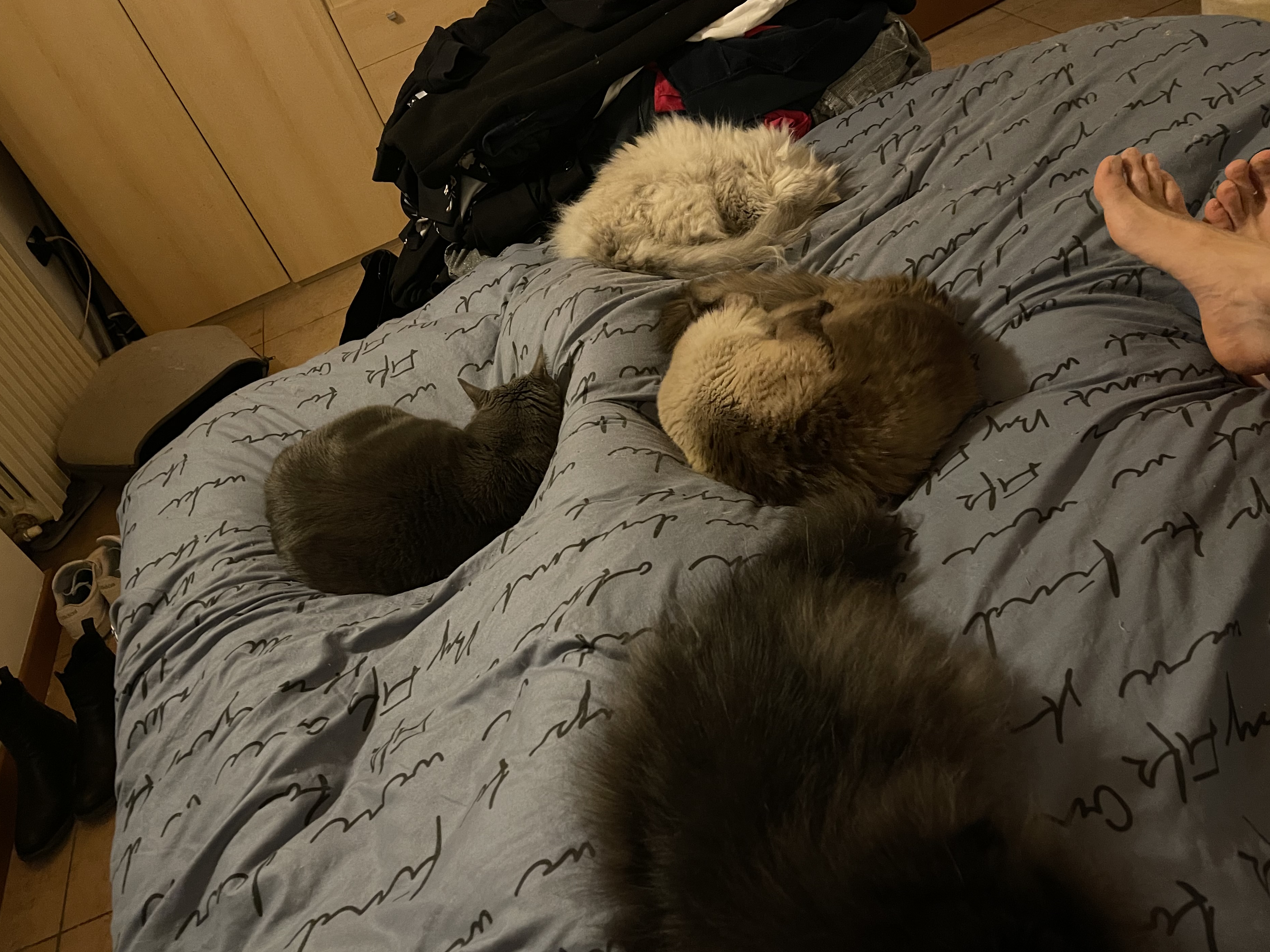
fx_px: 1027
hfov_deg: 63.4
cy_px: 450
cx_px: 626
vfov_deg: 49.7
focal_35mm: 28
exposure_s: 1/30
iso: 1000
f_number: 1.6
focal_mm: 5.1
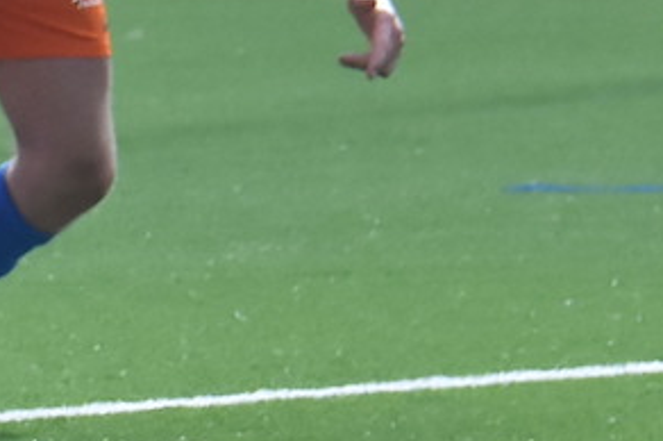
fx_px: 28169
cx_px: -193
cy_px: 306
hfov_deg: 1.3
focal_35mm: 1531
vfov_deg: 0.9
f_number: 8
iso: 640
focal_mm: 155
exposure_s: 1/1250
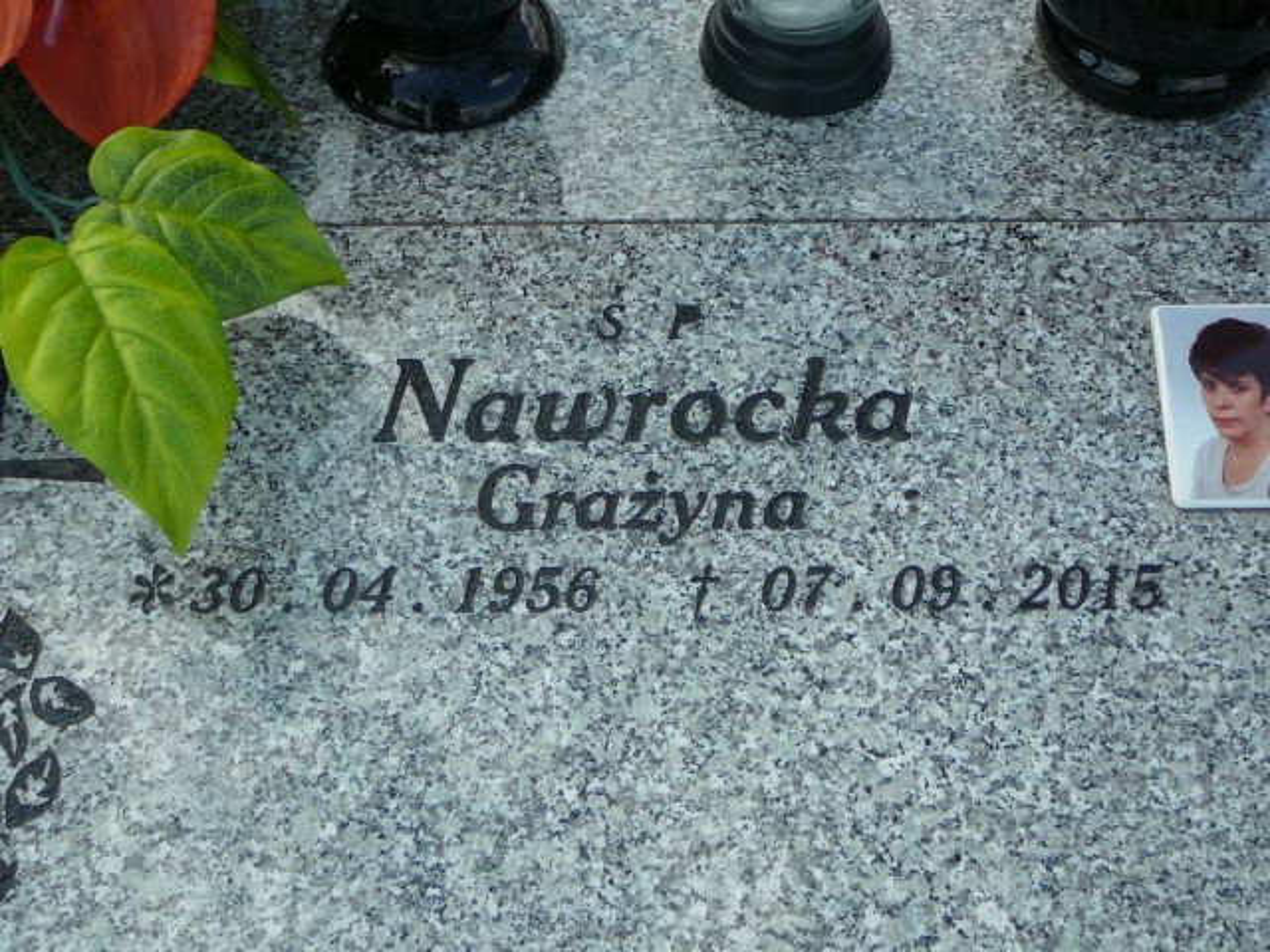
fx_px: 1908
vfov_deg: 28.0
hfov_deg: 36.8
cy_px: 476
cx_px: 635
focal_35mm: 52
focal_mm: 7.8
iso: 80
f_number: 3.4
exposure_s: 1/500
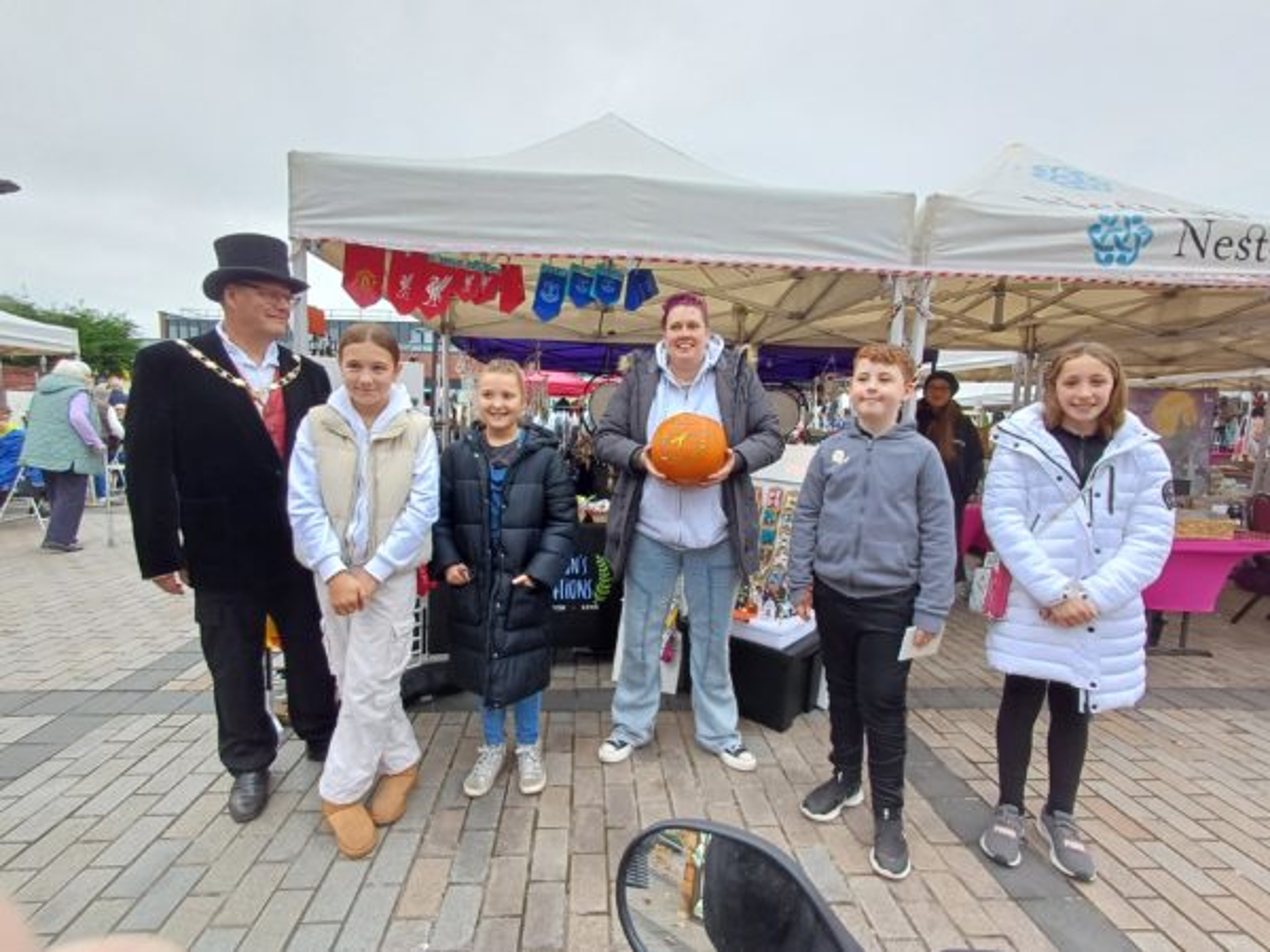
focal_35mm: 16
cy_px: 476
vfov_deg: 78.1
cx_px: 635
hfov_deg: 94.5
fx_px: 587
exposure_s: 1/100
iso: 64
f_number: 2.2
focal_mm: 1.64
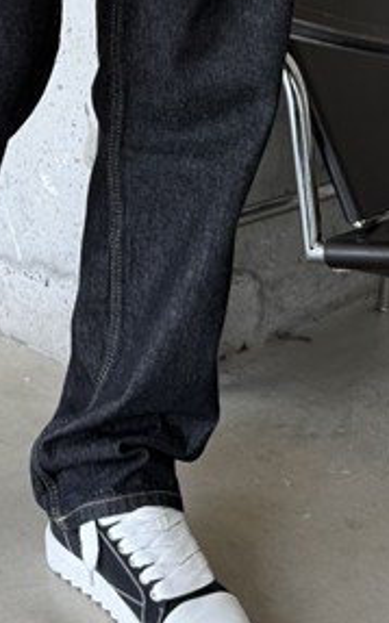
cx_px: 43
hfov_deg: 18.0
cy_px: -69
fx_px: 1206
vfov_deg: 26.6
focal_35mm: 71
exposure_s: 1/123
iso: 80
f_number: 1.78
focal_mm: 6.76
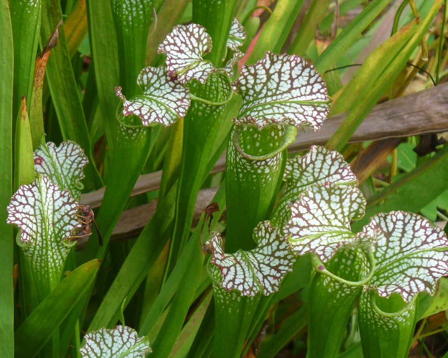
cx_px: 232
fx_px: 2255
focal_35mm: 170
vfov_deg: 9.1
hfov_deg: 11.3
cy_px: 180
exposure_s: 1/160
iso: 80
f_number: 3.7
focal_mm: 19.4
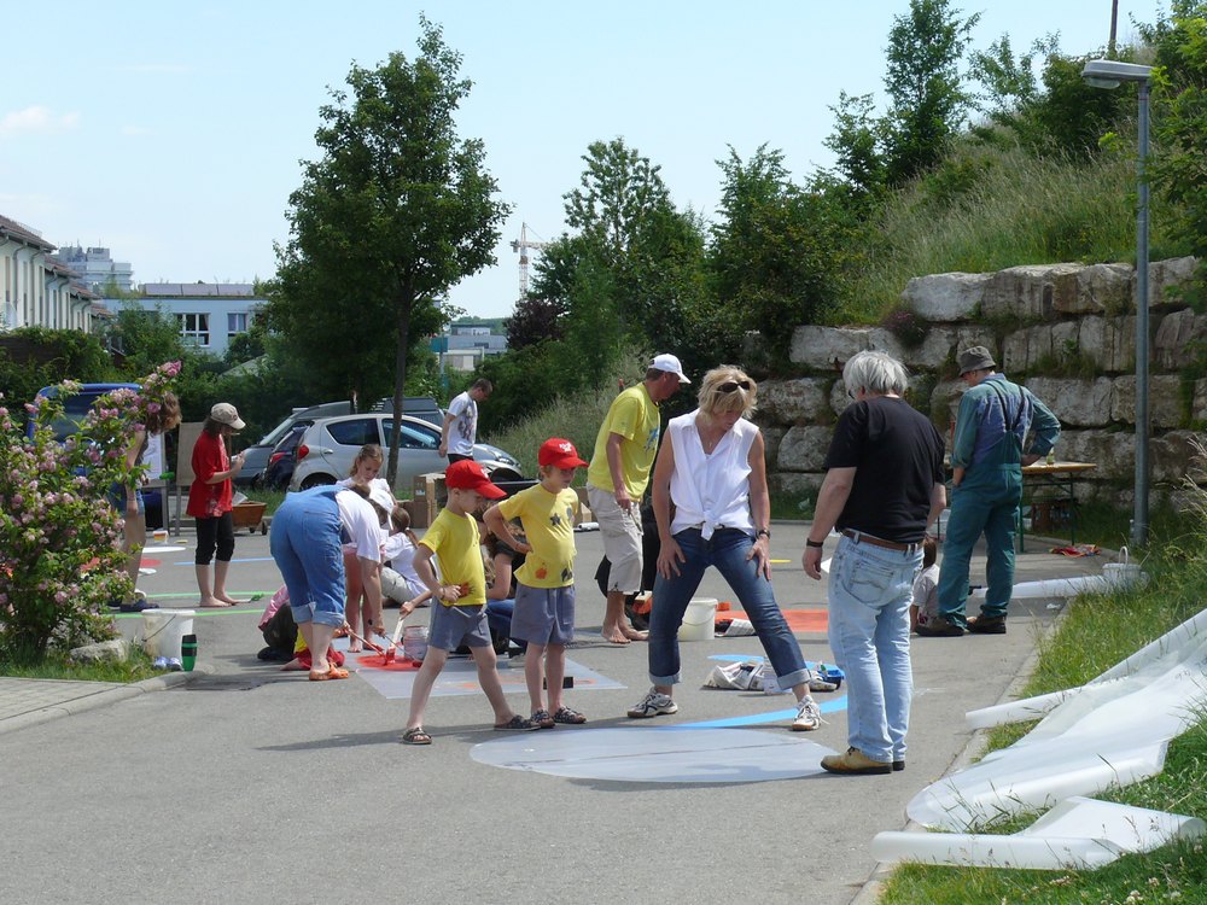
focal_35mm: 82
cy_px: 452
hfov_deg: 23.8
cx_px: 604
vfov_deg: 18.0
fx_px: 2859
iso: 100
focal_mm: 13.2
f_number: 5.6
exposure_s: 1/320
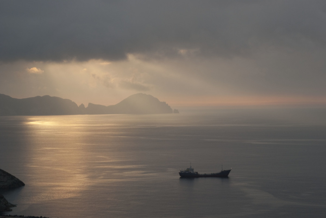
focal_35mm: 90
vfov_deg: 15.2
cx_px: 163
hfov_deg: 22.6
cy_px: 109
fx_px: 816
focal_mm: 60
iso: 200
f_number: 4.5
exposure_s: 1/125
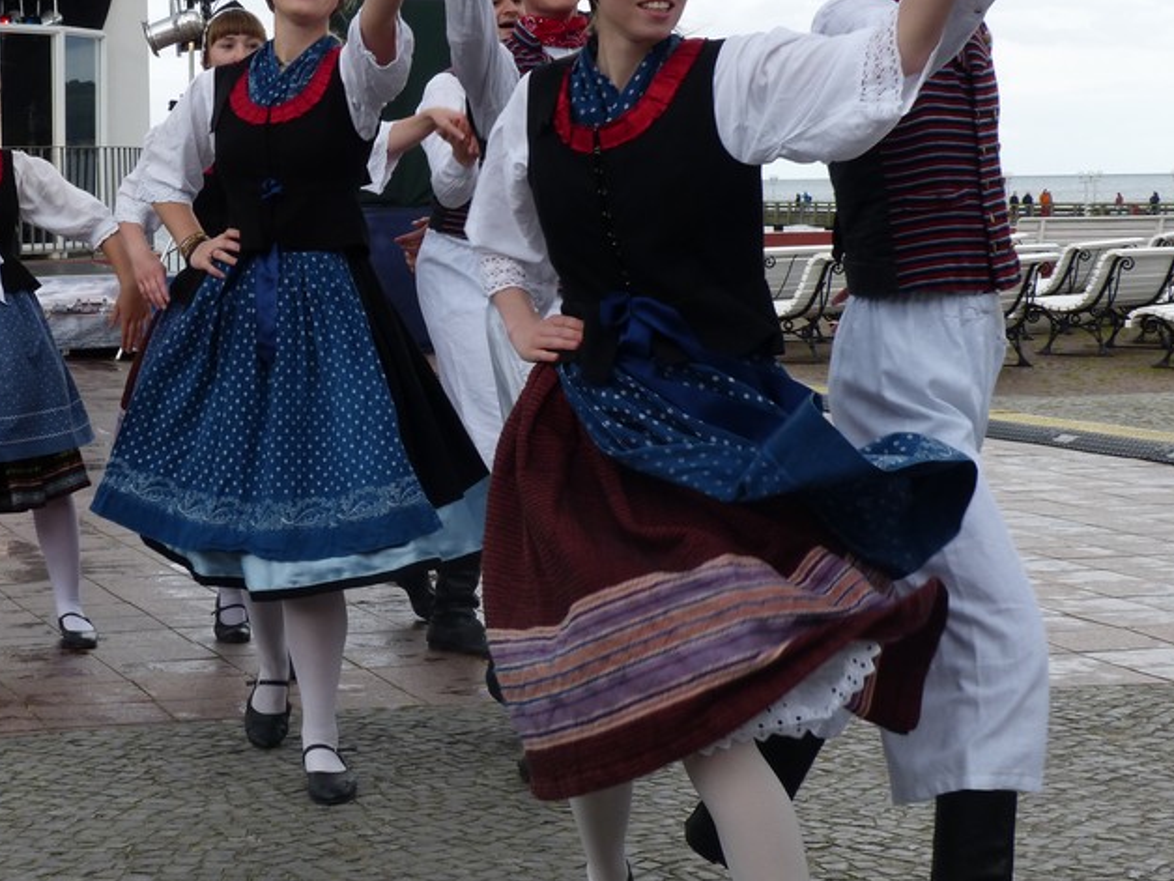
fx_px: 3154
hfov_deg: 21.0
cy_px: 312
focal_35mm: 93
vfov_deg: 15.9
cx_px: 331
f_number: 4
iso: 100
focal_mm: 10.2
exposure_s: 1/400
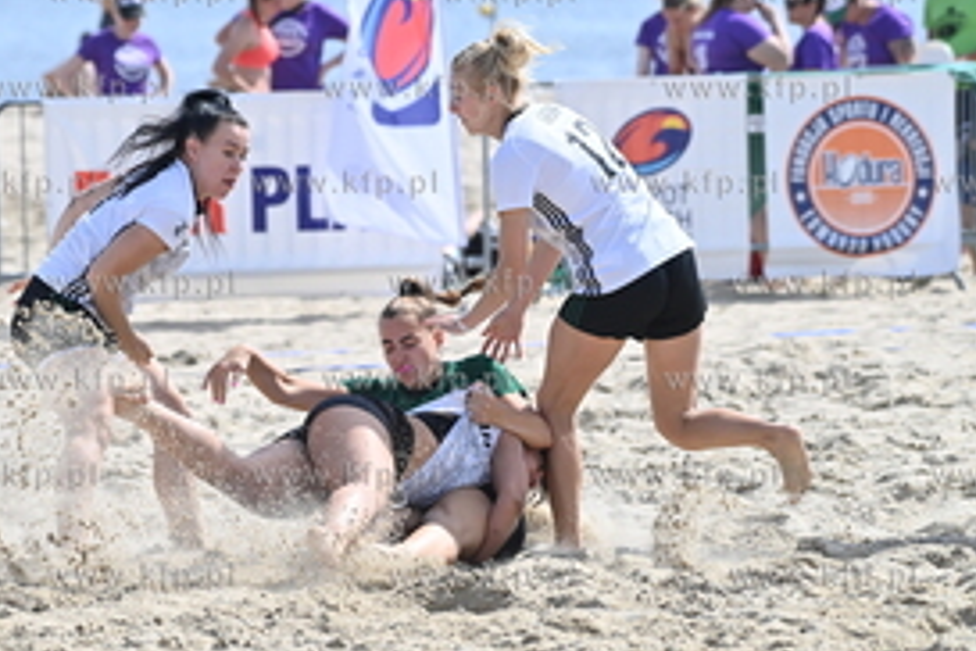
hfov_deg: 5.9
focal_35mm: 352
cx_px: 268
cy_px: 331
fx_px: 9542
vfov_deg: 3.9
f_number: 5.6
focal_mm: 240
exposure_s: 1/1000
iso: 250
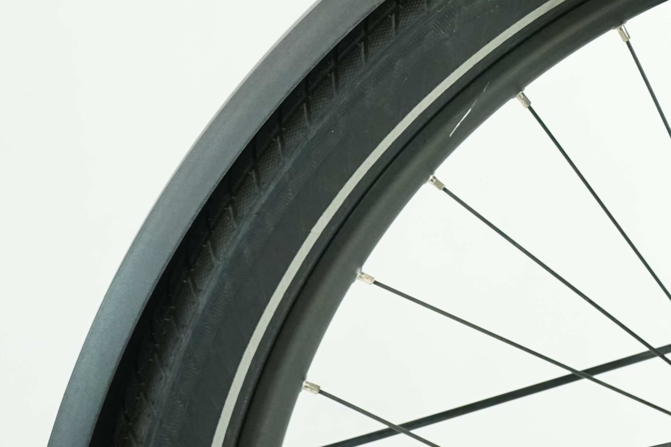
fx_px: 1920
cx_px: 729
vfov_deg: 12.8
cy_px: -172
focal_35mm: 103
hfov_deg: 19.1
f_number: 5
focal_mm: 36
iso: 2500
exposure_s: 1/200
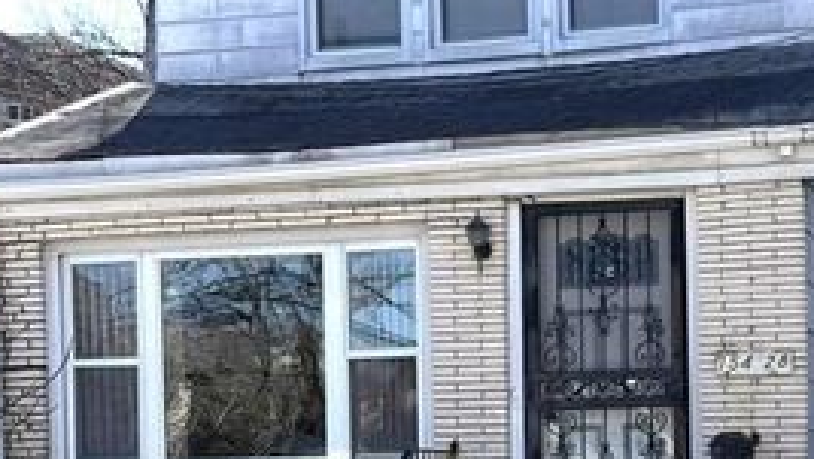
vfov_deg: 20.5
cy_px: 385
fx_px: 1252
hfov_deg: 35.9
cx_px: 471
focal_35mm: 58
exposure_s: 1/3759
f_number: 1.78
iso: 80
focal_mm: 6.76
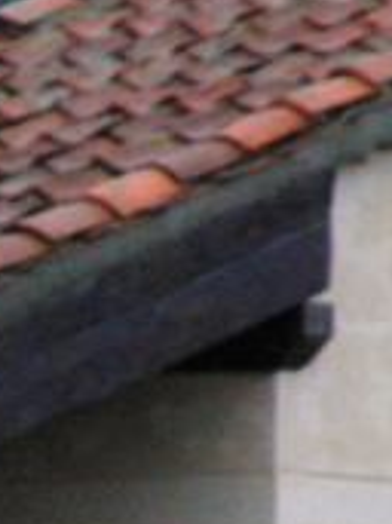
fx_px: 26955
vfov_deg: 1.1
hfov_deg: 0.8
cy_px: 571
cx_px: -432
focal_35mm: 1783
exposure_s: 1/320
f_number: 4.6
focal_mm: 59.8
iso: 400
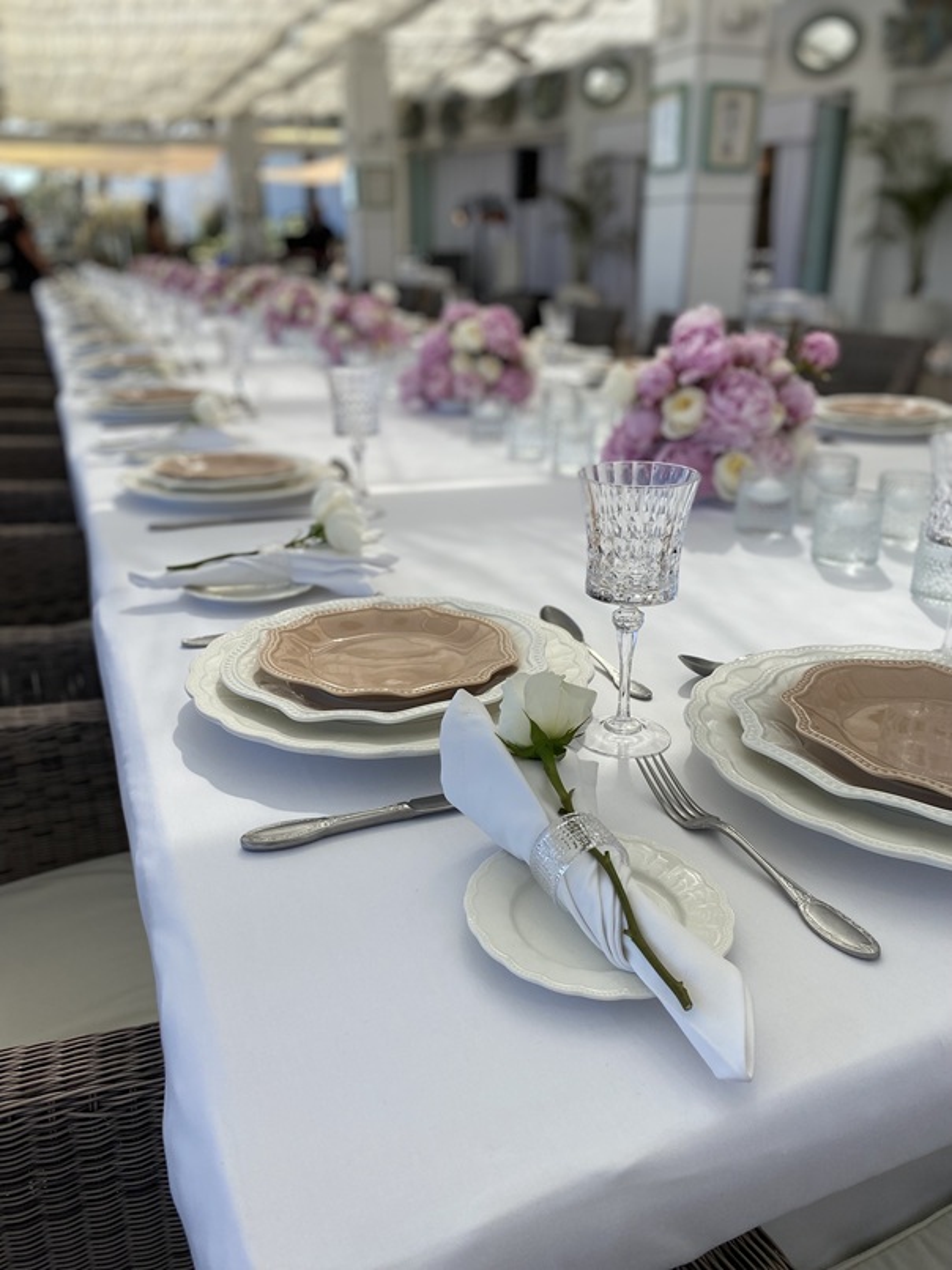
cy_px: 635
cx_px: 476
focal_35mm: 26
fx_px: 954
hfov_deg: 53.0
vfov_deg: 67.3
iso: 32
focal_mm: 4.25
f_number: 1.8
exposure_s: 1/1585
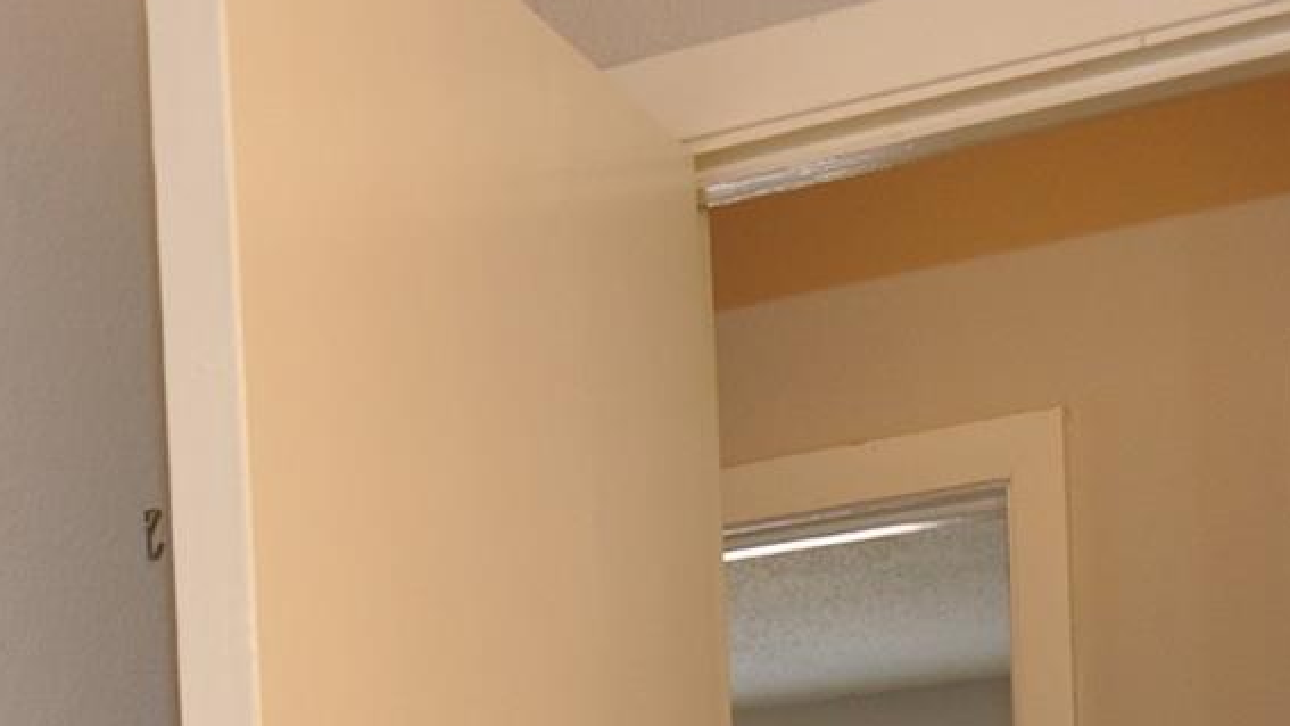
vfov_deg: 11.0
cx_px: -300
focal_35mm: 102
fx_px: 3489
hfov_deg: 19.6
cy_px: 1366
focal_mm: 18
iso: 400
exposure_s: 1/60
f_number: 4
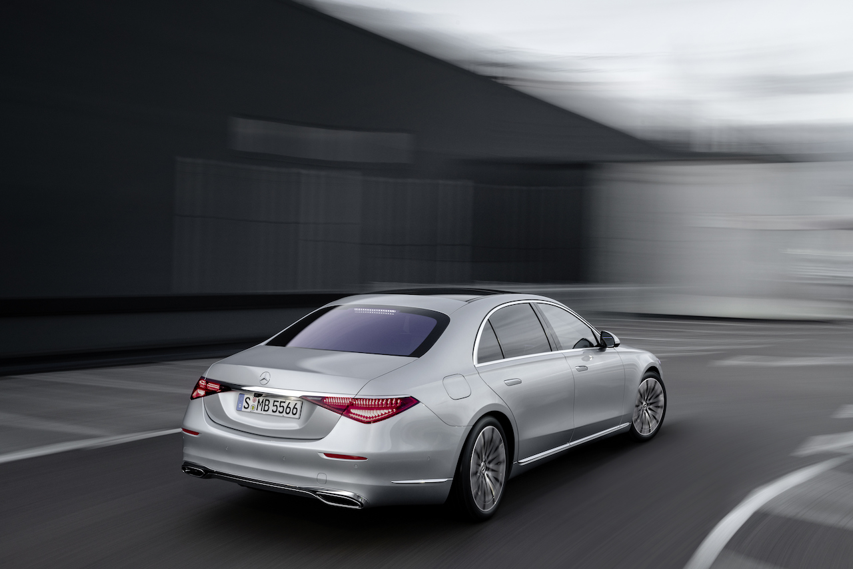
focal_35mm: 36
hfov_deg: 53.1
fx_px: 853
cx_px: 426
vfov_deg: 36.9
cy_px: 284
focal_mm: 36
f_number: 14
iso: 100
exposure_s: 8
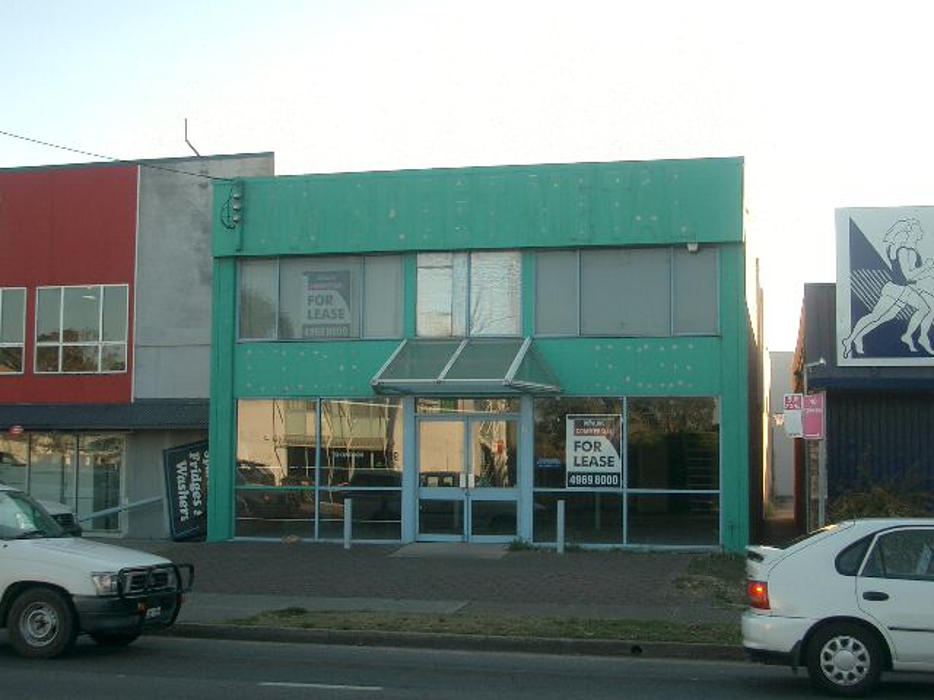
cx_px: 467
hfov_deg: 38.9
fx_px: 1322
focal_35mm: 49
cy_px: 350
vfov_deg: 29.7
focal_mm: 8.2
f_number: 3.1
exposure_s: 1/250
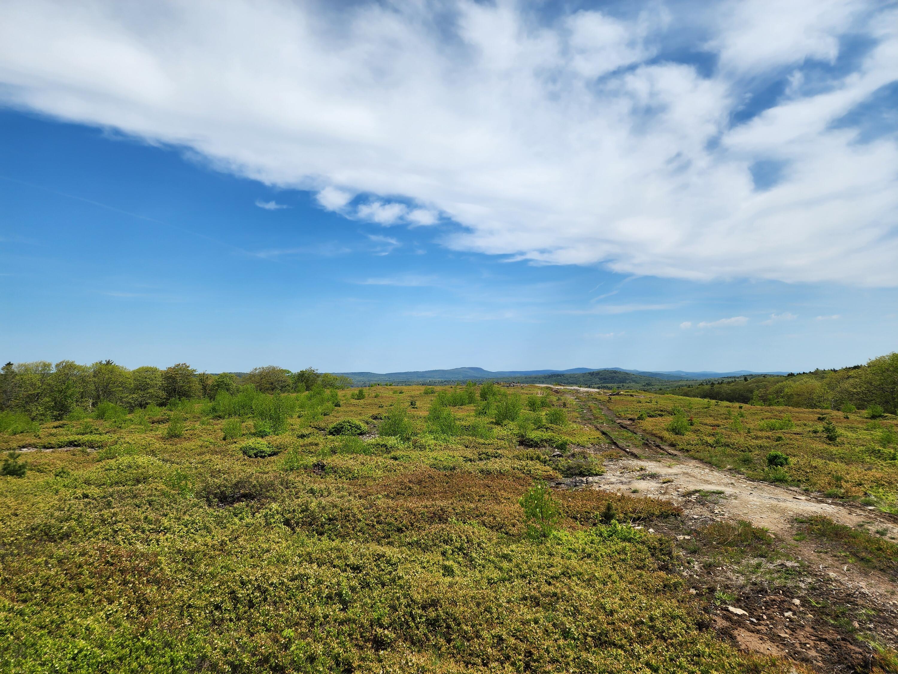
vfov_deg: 58.9
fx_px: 597
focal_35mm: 23
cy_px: 337
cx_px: 449
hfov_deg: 73.9
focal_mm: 6.4
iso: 12
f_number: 1.8
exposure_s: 1/2077
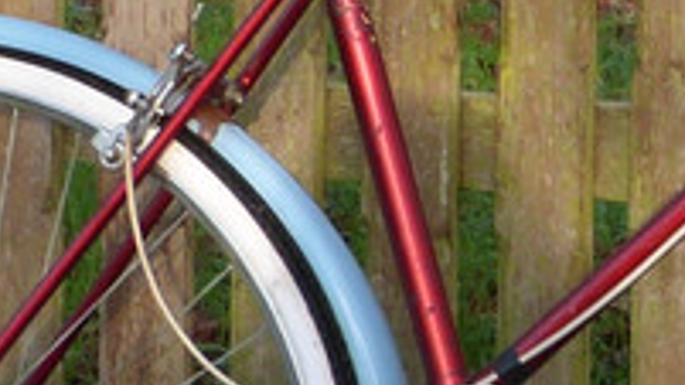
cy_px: 174
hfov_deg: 5.9
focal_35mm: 359
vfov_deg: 3.4
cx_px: 1089
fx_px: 6520
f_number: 3.3
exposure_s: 1/100
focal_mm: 11
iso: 100
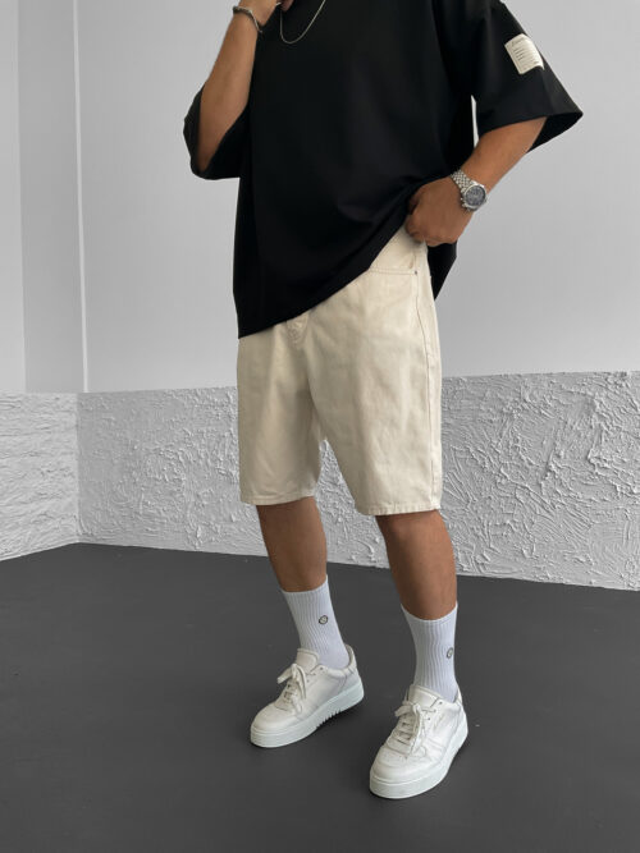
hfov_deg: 48.2
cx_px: 320
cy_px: 426
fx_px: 715
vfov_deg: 61.7
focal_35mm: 29
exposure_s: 1/120
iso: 64
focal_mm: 3
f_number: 1.8
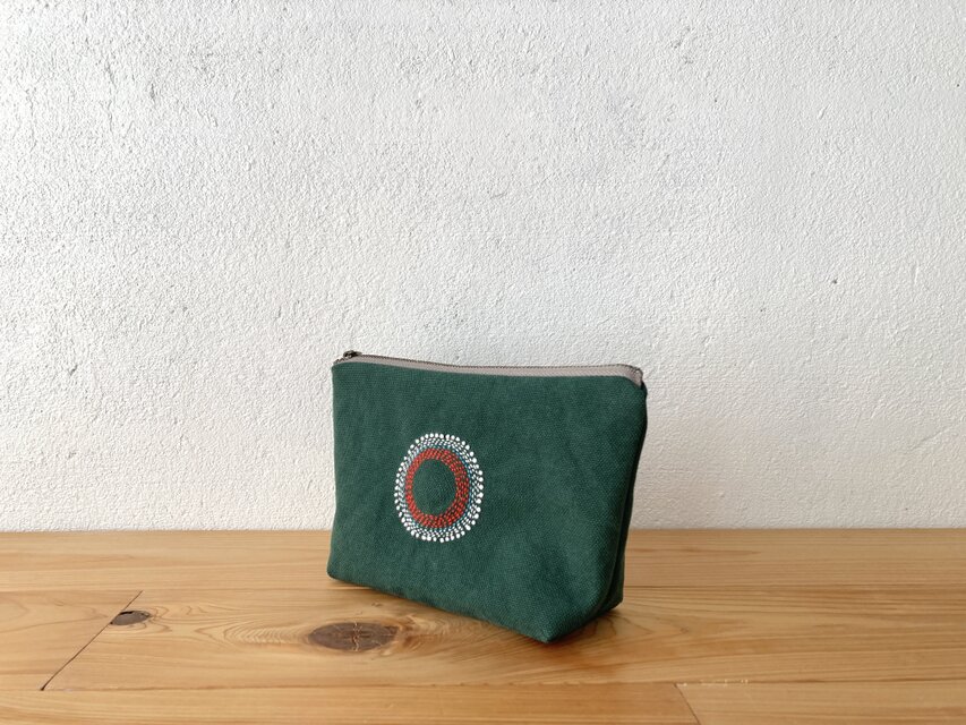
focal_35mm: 28
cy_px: 362
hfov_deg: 63.4
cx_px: 483
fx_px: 781
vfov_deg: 49.8
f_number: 1.8
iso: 20
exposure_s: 1/169
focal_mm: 3.99
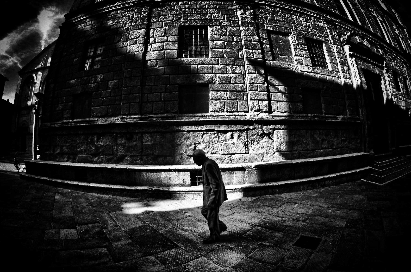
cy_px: 136
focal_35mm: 15
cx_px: 206
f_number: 7.1
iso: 200
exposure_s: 1/200
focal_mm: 10
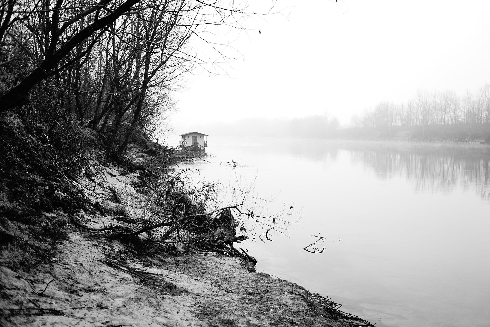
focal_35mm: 35
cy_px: 164
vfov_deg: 37.9
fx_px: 476
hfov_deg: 54.4
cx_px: 245
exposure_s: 1/60
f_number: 2.8
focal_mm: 35
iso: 64
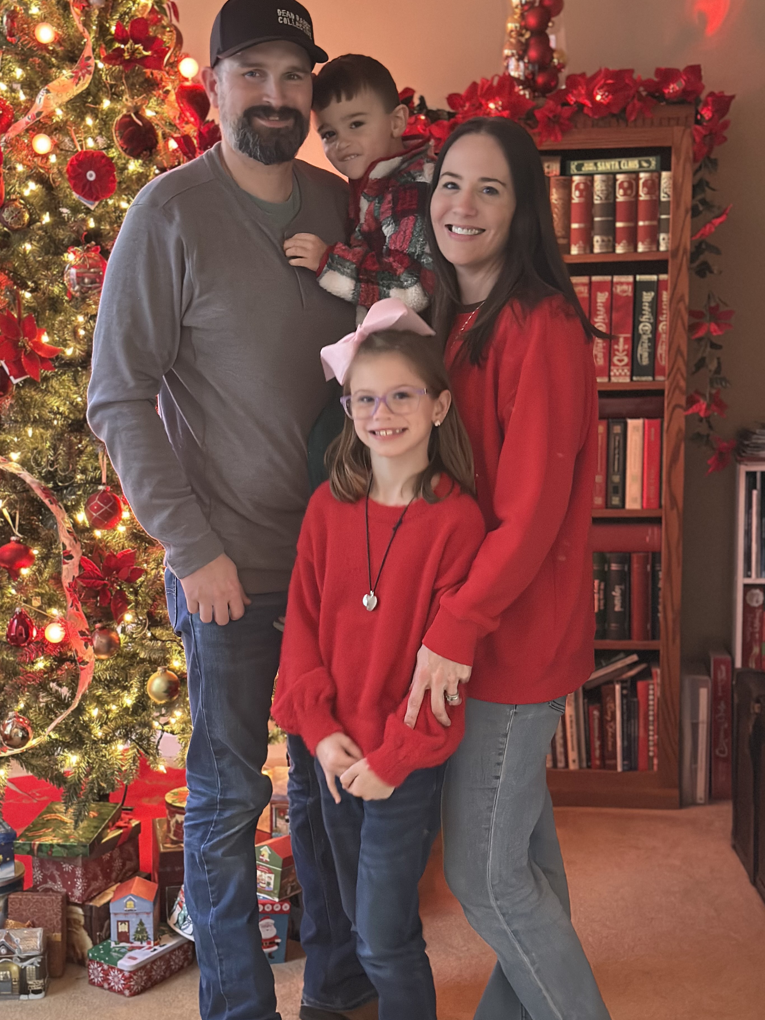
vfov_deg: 36.2
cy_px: 514
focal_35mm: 53
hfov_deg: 27.5
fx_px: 1562
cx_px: 347
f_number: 1.78
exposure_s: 1/30
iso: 1000
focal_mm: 6.86
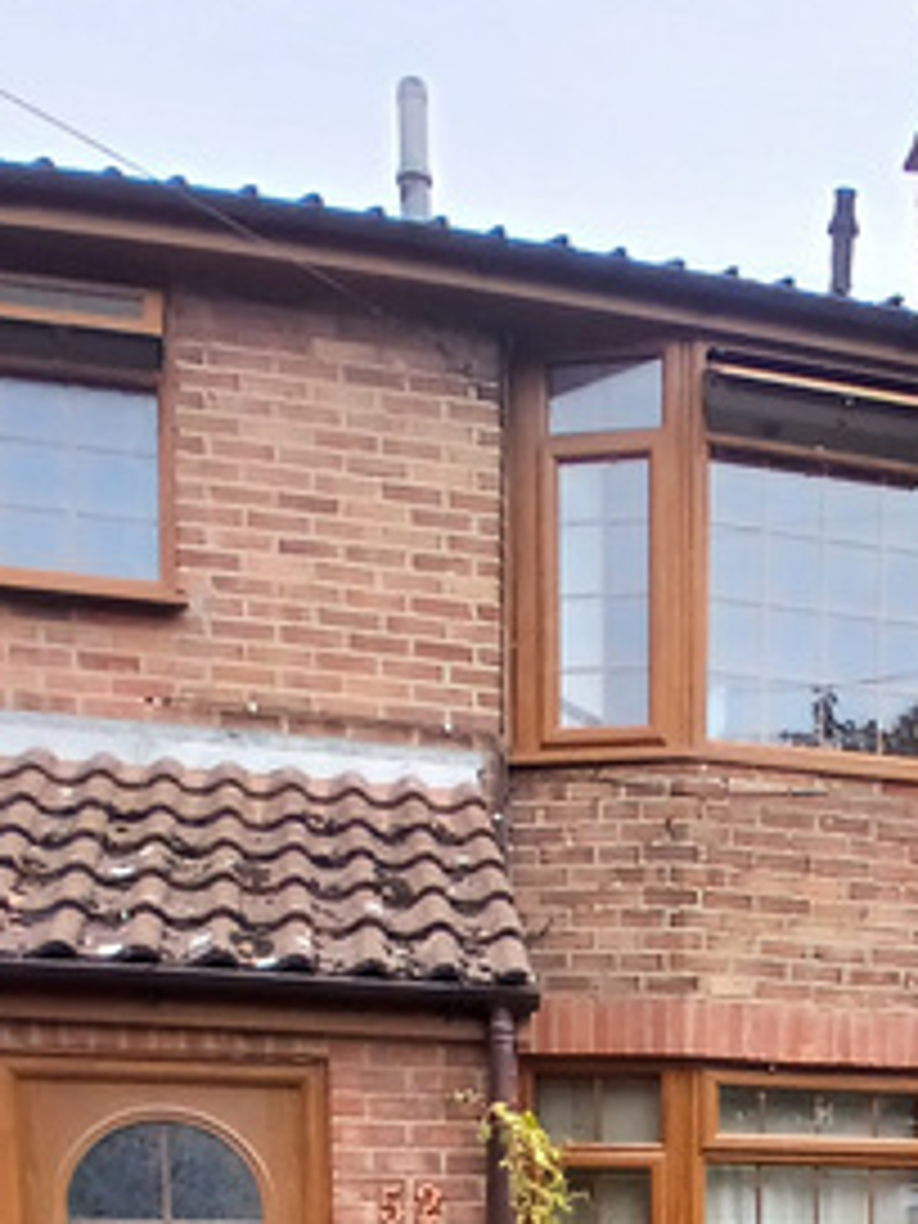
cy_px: 1408
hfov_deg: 31.3
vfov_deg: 34.9
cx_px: 752
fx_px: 1591
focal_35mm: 45
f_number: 2.2
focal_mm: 1.4
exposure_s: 1/441
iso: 50
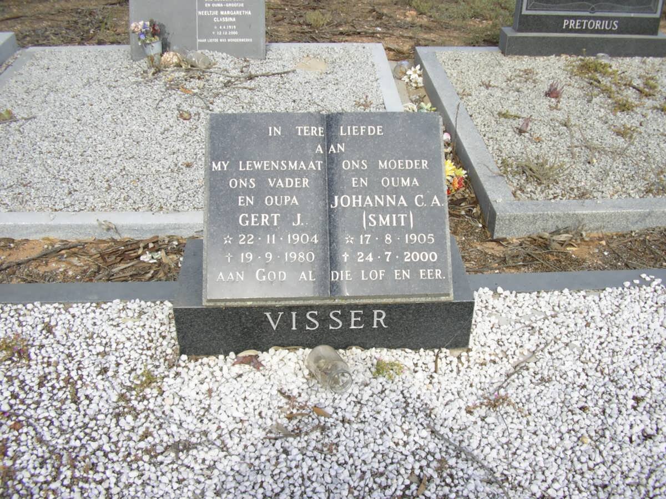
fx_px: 731
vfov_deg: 37.7
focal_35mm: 38
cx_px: 333
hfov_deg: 49.0
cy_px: 250
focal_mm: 5.8
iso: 50
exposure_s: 1/400
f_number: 2.9
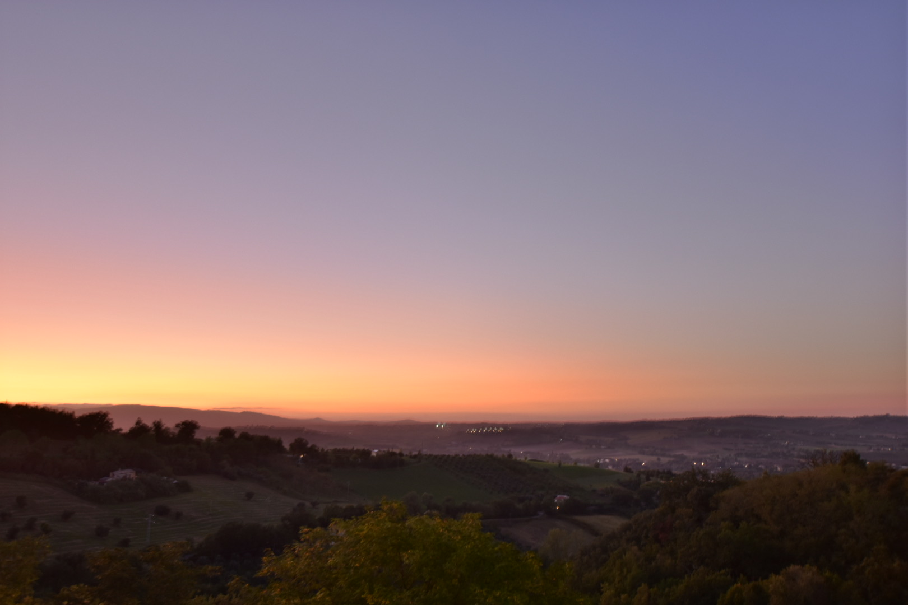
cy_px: 302
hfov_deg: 61.9
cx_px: 454
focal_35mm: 30
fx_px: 757
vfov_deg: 43.6
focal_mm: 20
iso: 400
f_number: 3.5
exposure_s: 1/8
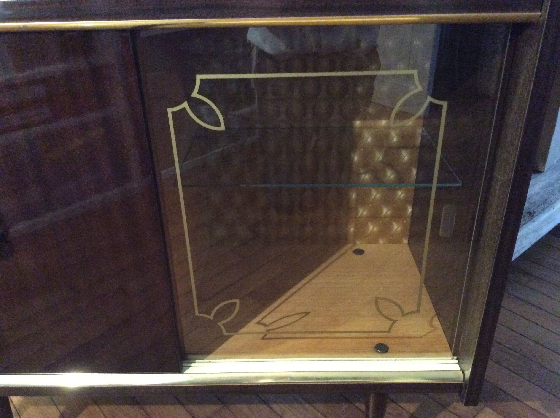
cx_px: 280
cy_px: 209
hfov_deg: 56.9
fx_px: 517
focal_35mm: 32
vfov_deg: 44.1
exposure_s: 1/17
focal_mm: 3.3
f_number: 2.4
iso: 640
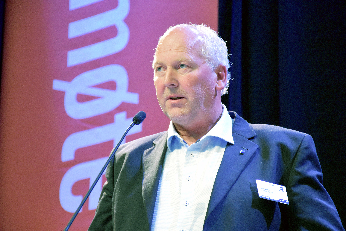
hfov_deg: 13.0
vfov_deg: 8.7
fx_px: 1514
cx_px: 173
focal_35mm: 158
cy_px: 116
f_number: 5.6
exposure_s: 1/60
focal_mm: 105
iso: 5000
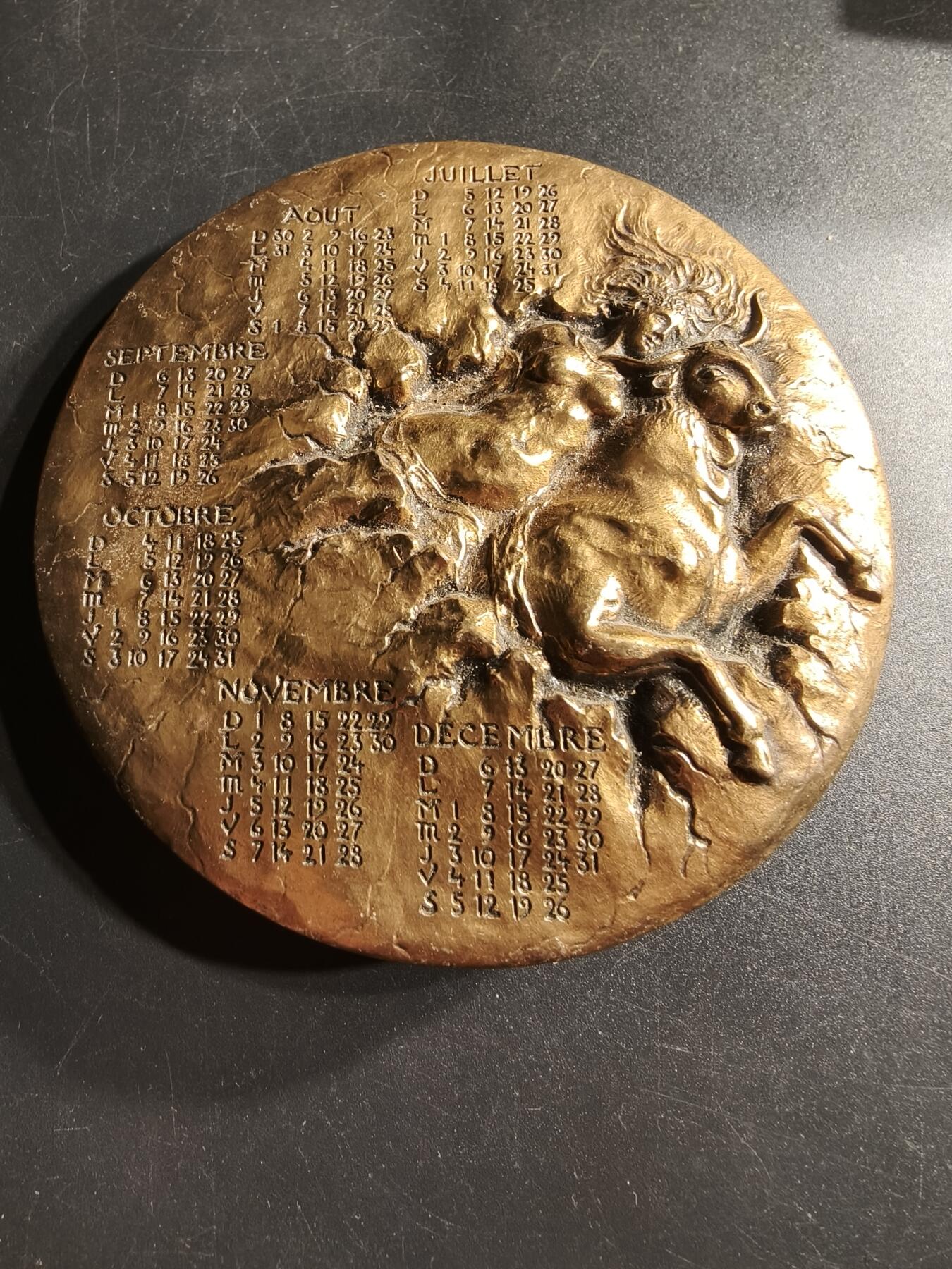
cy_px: 634
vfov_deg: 73.9
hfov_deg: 58.9
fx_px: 843
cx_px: 476
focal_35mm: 23
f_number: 2
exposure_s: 1/50
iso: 125
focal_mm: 2.32
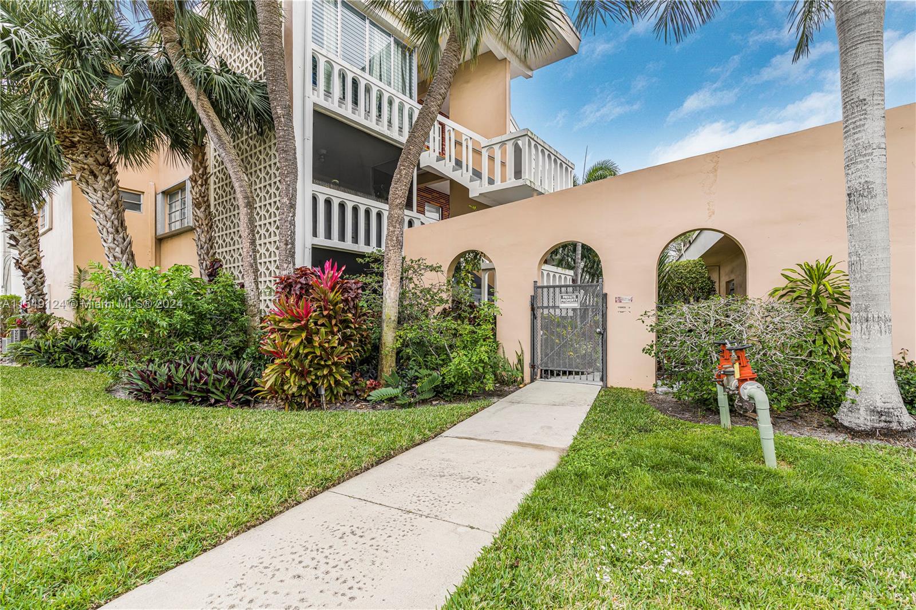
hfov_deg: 96.7
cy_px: 305
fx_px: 407
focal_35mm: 16
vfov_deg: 73.7
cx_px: 458
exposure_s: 1/250
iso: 400
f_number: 8
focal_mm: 16
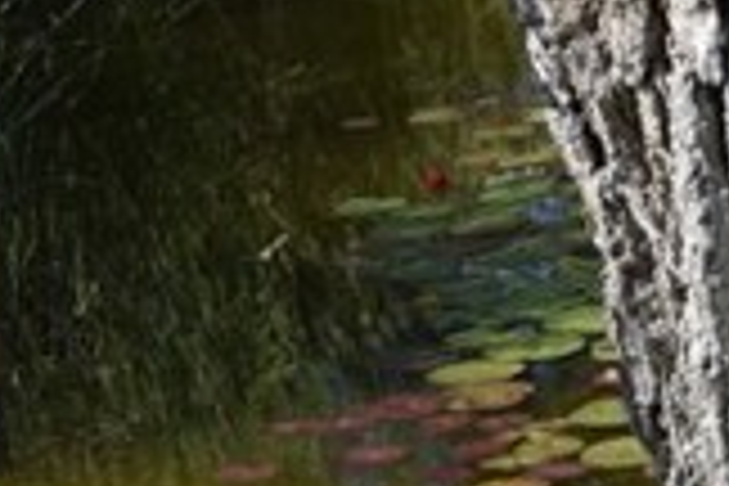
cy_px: -362
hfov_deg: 7.5
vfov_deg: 5.7
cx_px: 2236
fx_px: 4802
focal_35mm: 237
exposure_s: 1/320
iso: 200
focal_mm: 25
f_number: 8
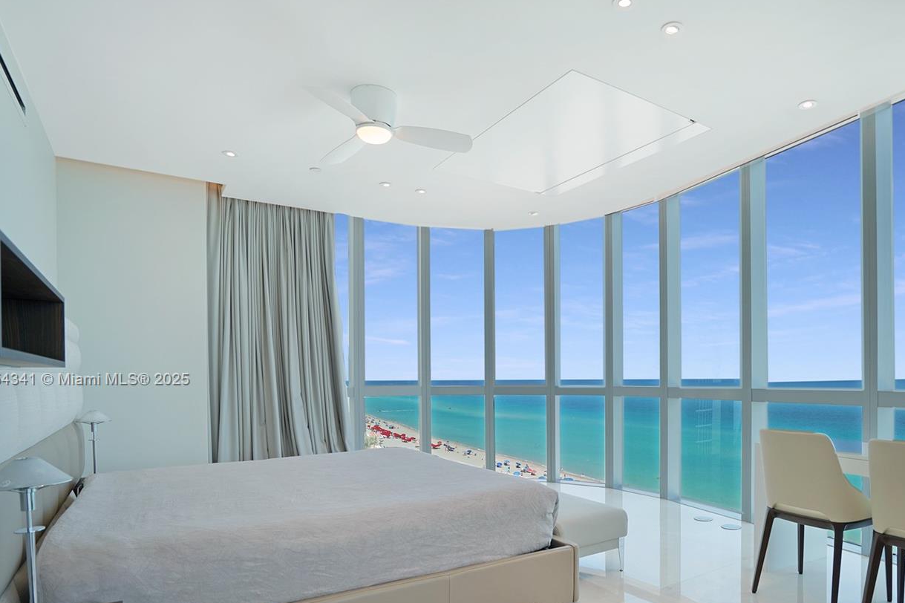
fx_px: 528
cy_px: 380
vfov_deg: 58.6
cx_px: 546
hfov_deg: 80.2
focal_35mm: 21
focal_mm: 16
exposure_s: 1/160
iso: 160
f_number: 5
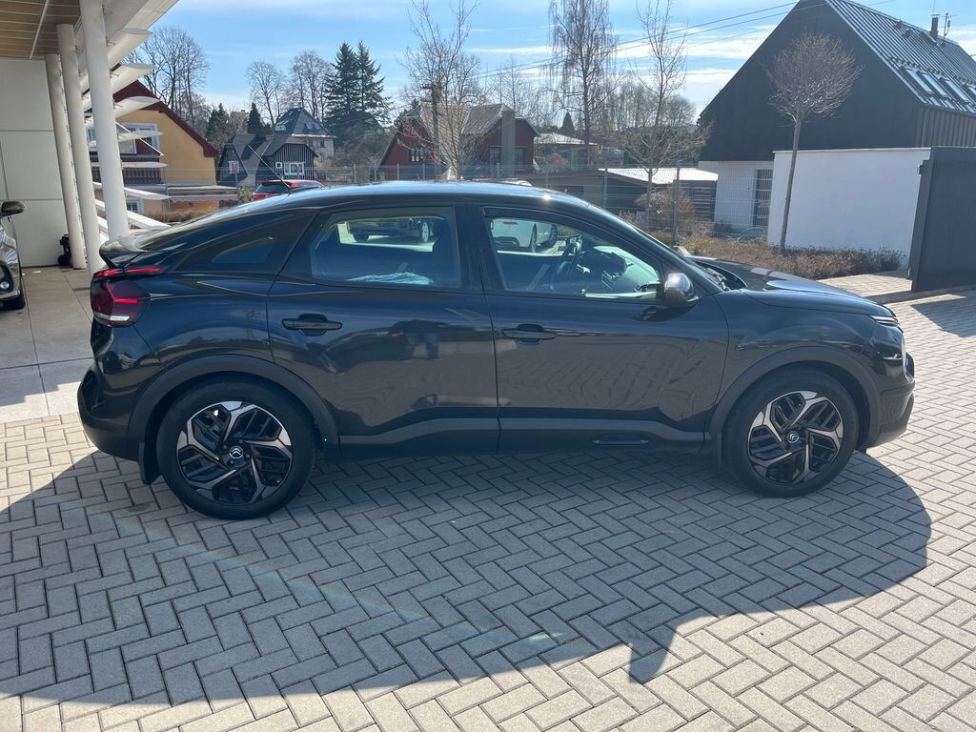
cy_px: 366
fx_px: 733
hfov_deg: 67.3
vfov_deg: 53.1
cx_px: 488
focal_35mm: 26
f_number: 1.6
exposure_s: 1/1266
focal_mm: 5.1
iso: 50
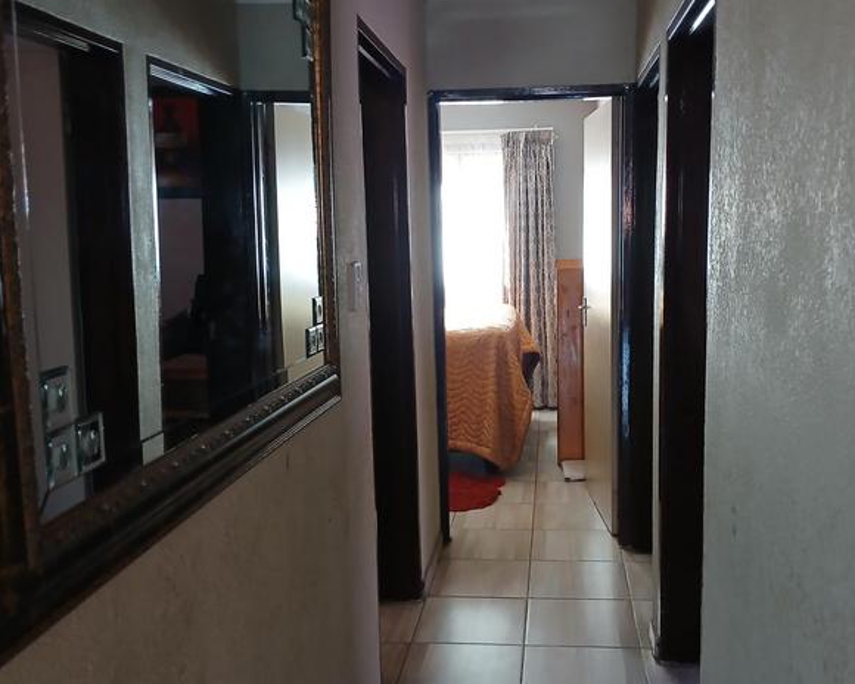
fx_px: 886
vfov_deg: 42.2
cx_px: 470
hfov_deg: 51.4
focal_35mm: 35
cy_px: 371
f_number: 1.8
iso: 250
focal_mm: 3.98
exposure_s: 1/50
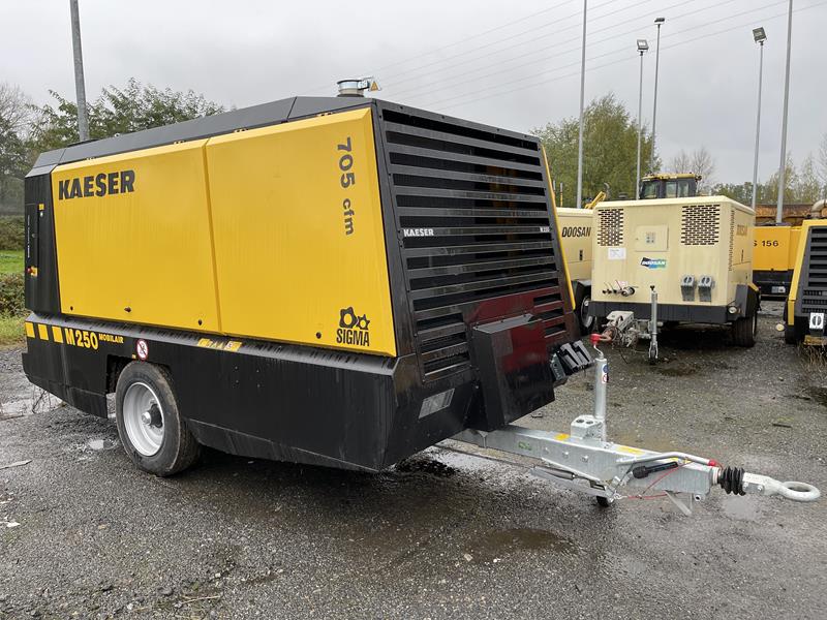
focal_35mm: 26
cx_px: 414
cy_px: 310
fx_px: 621
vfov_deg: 53.1
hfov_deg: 67.3
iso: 50
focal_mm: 5.1
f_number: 1.6
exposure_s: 1/121
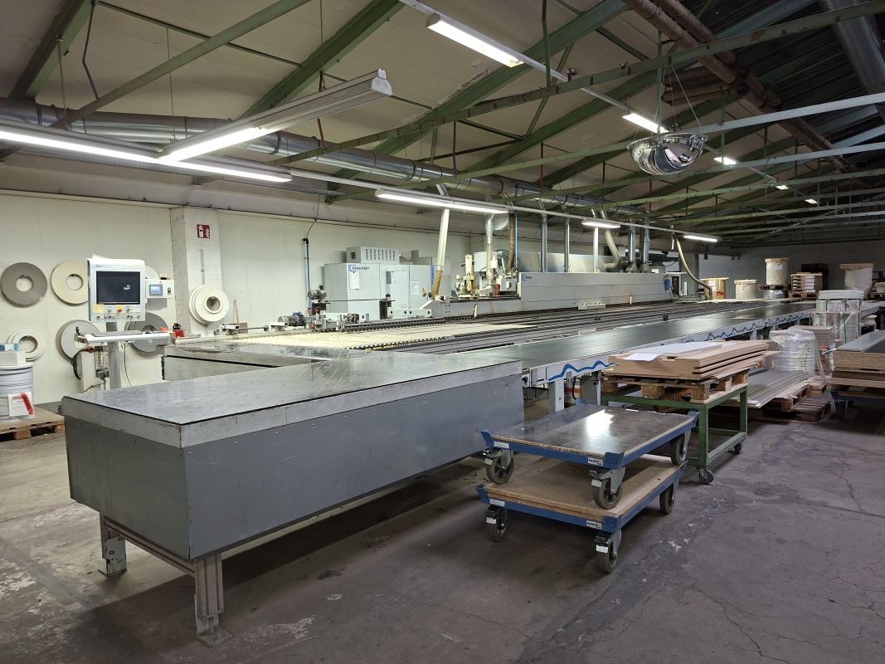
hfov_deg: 73.9
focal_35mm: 23
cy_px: 332
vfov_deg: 58.9
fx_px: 588
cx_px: 442
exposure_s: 1/50
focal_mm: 5.54
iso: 50
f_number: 1.8
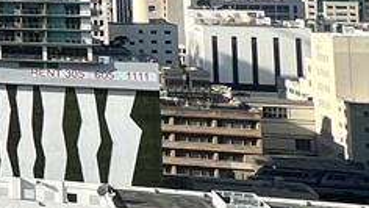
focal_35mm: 96
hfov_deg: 15.6
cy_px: -106
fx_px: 940
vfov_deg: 12.0
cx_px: -441
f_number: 1.8
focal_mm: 1.57
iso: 32
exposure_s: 1/2273
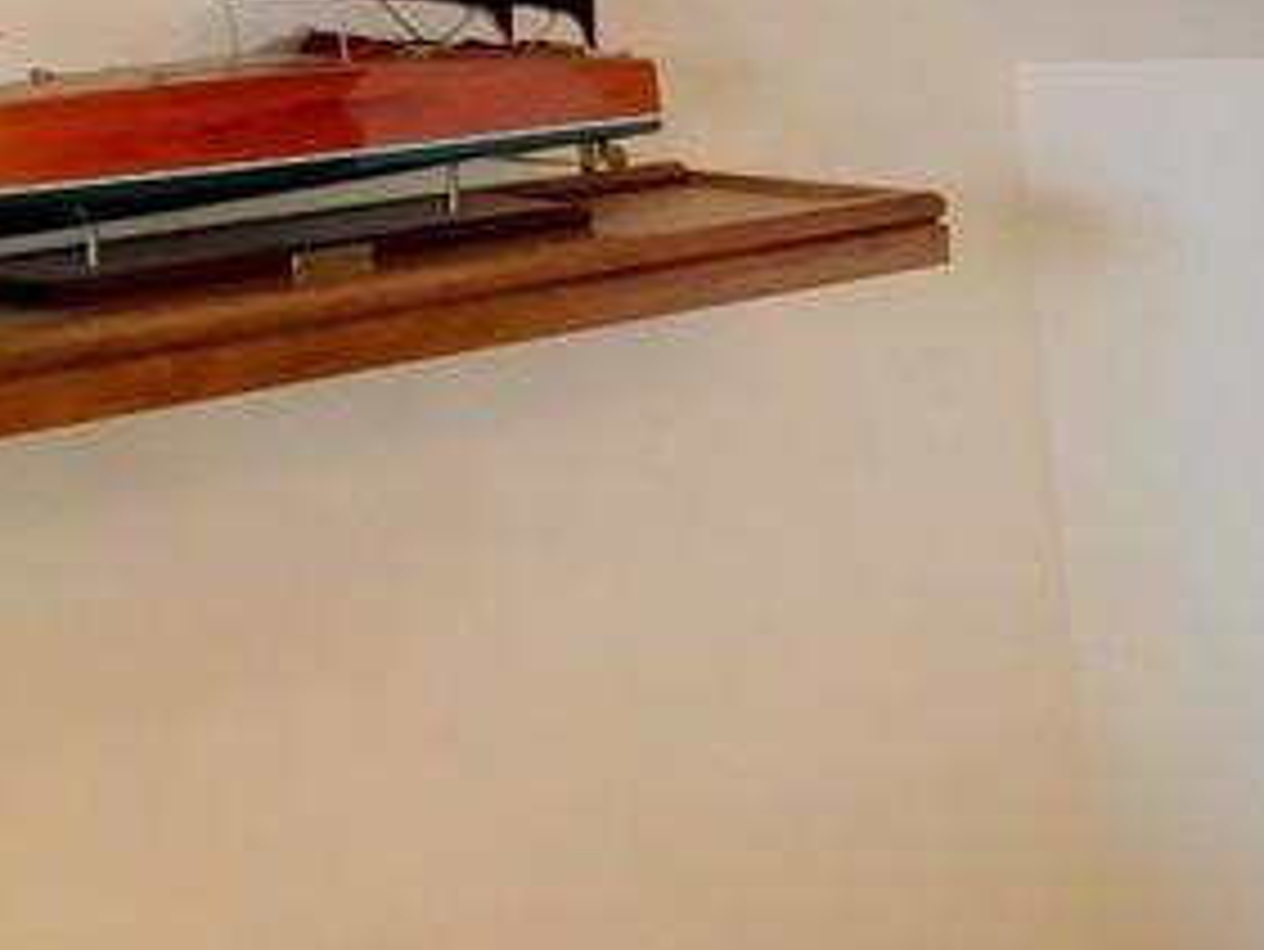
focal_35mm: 142
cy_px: 419
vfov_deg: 10.5
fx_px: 5187
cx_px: 2150
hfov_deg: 12.8
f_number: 1.8
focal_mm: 4.25
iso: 64
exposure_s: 1/30
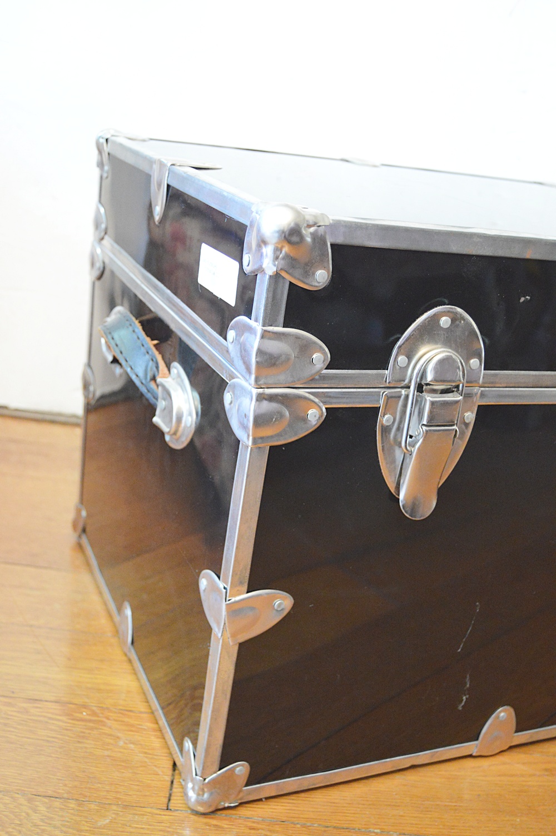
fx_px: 905
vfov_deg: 49.6
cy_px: 418
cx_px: 278
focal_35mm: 39
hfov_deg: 34.1
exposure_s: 1/40
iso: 3200
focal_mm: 26
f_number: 4
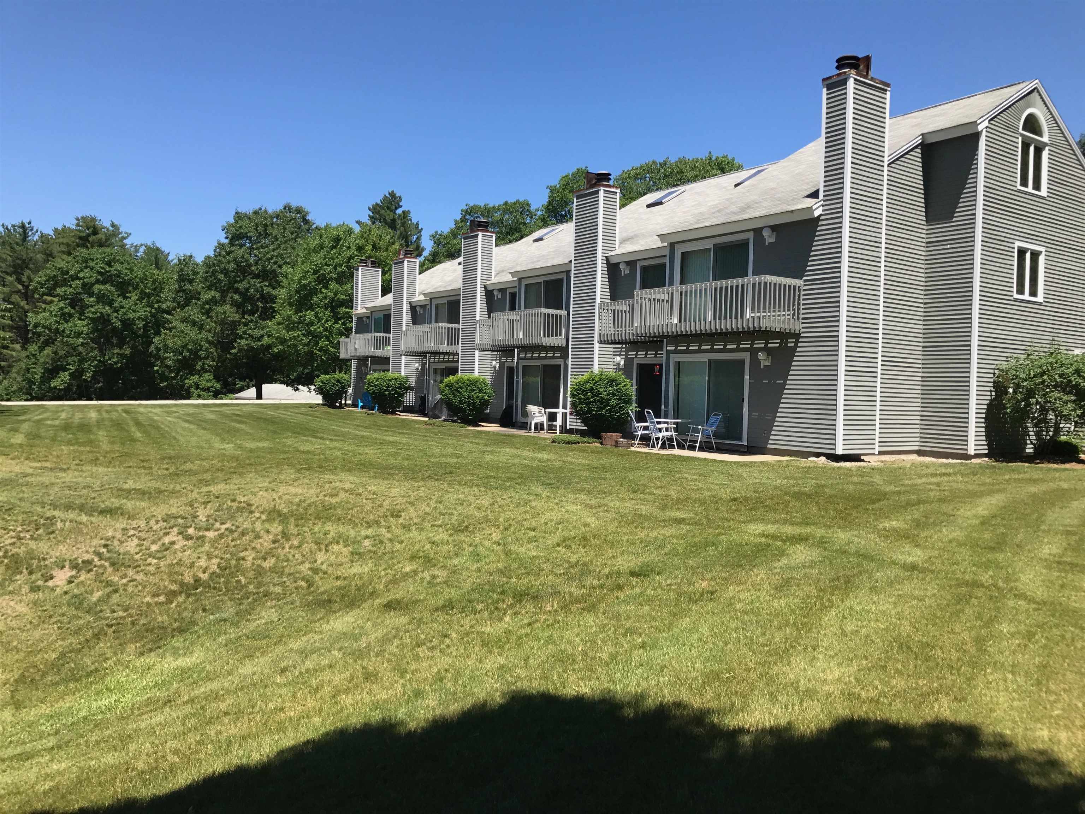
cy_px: 407
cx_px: 542
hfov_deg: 63.4
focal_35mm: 28
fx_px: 878
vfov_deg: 49.7
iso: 20
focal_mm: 3.99
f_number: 1.8
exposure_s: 1/1650
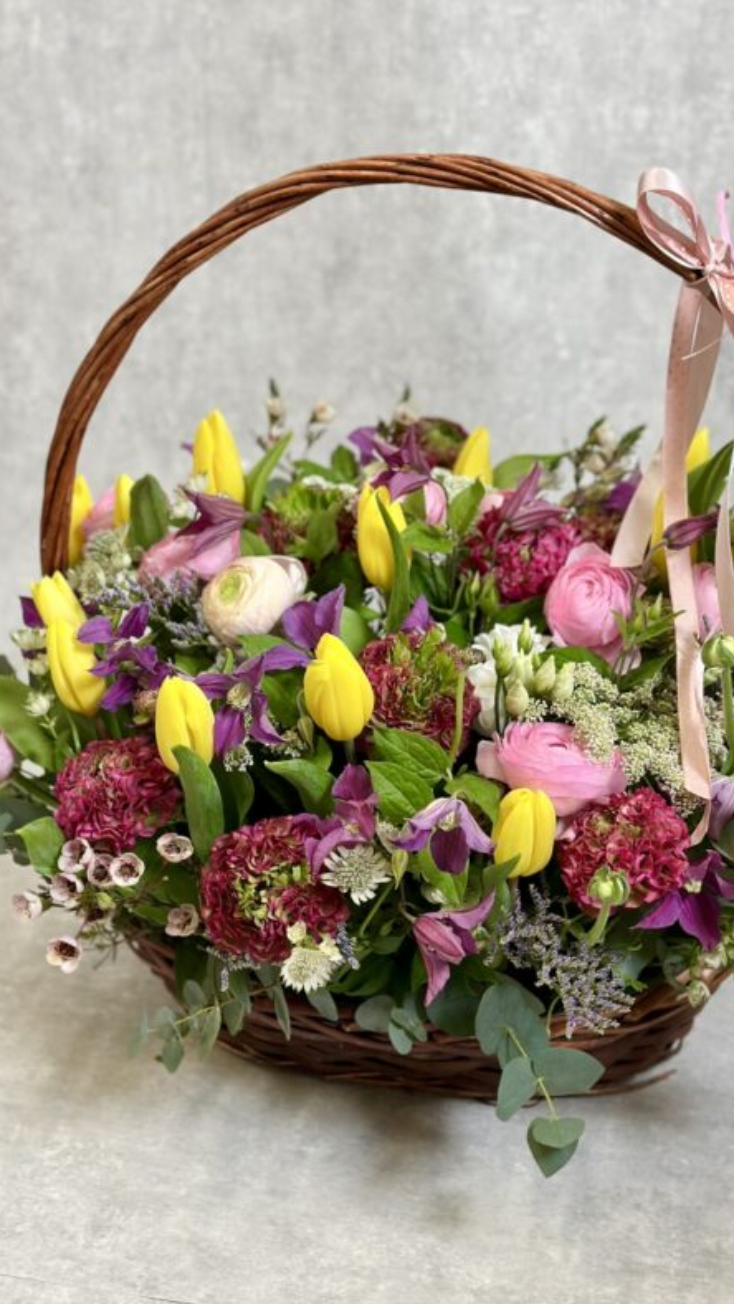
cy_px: 659
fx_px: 1833
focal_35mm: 53
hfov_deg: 22.6
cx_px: 433
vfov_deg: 39.2
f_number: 1.78
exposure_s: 1/50
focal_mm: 6.86
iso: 125
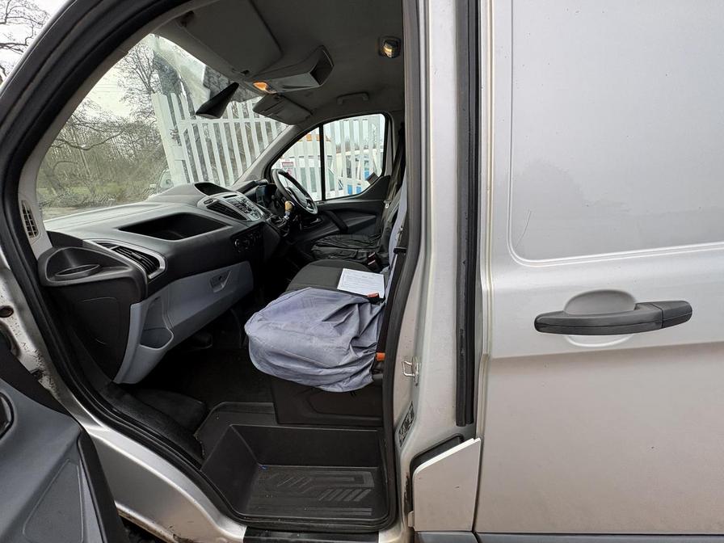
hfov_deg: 102.1
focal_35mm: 14
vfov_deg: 85.7
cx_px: 362
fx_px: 293
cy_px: 272
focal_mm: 2.22
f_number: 2.2
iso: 50
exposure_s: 1/99
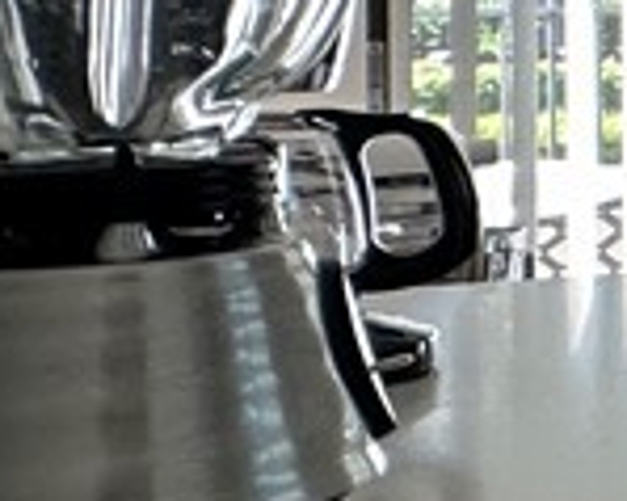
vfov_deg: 16.0
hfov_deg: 10.1
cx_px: 2100
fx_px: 1743
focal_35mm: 94
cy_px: -13
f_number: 2.2
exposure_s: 1/99
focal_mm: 2.22
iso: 80
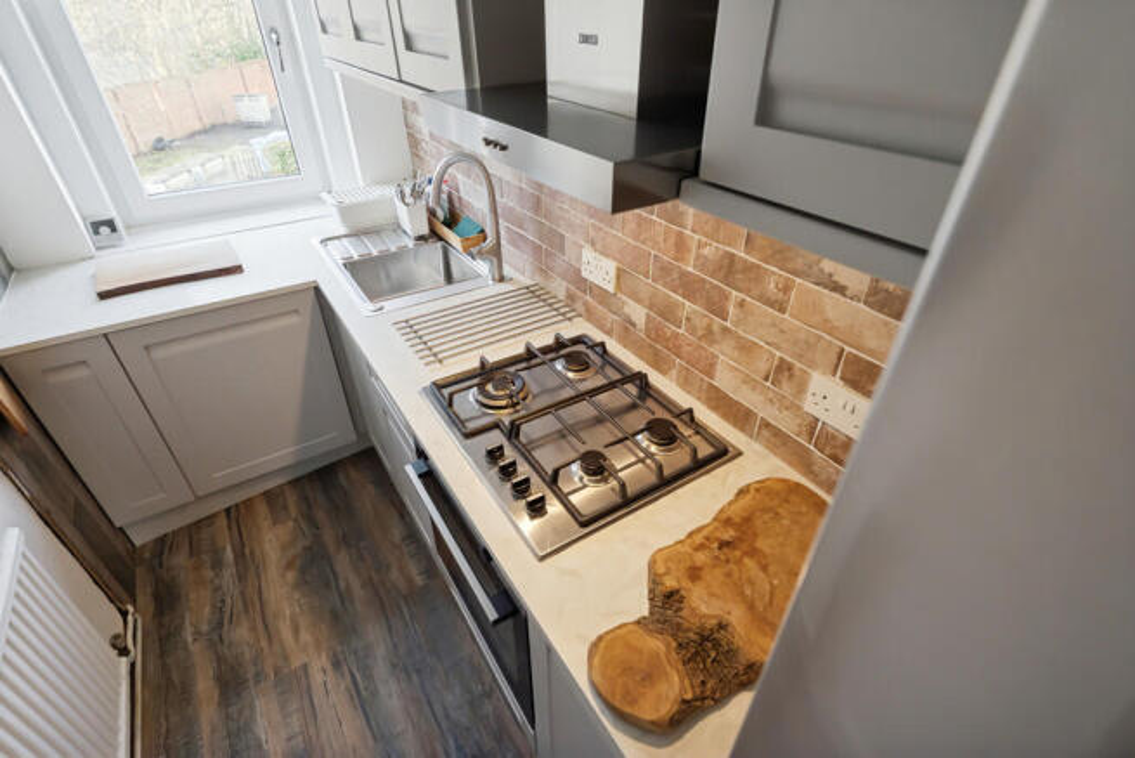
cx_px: 568
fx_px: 520
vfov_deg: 72.1
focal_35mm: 16
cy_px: 379
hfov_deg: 95.0
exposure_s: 1/160
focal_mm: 11
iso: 800
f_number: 5
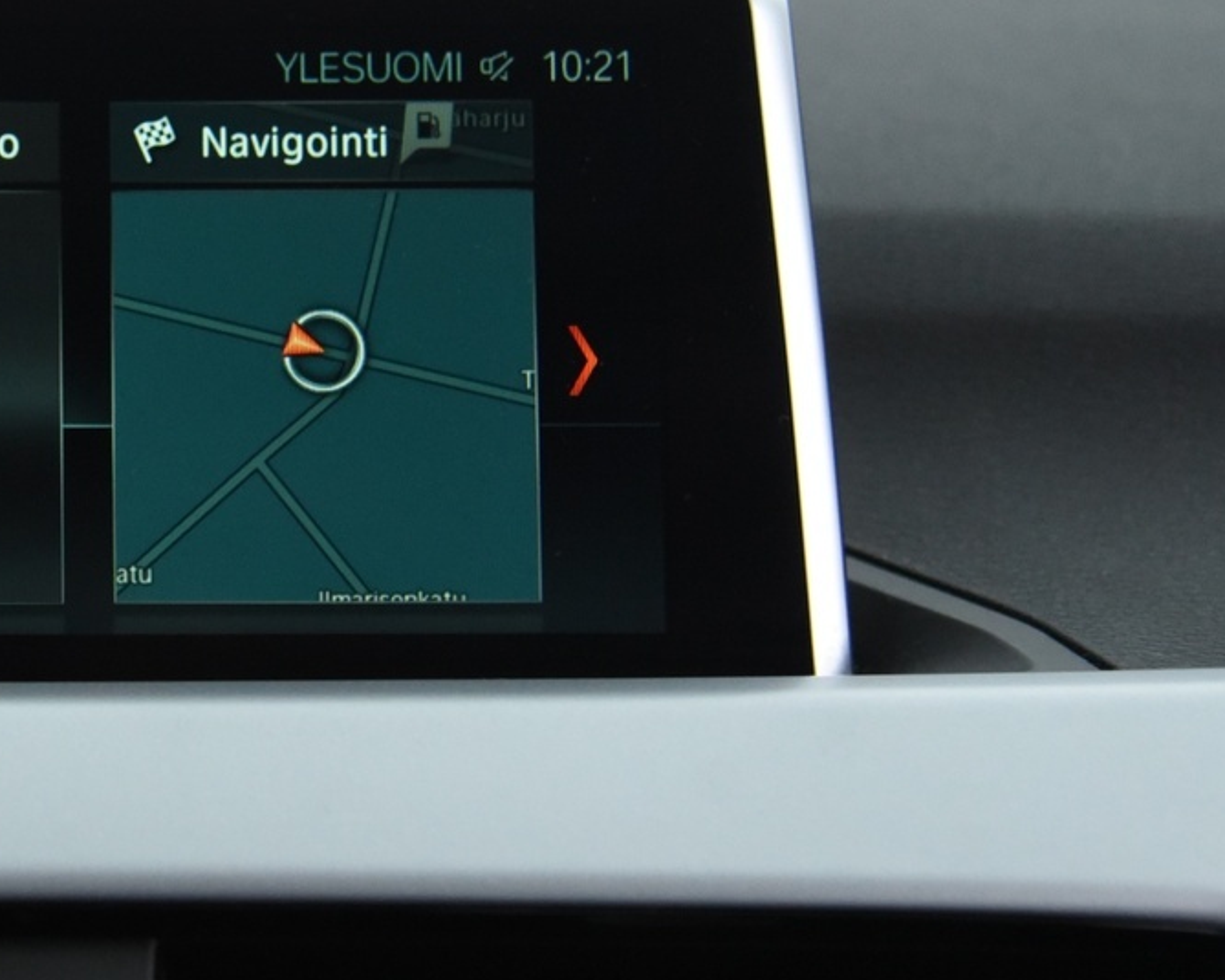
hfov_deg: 17.0
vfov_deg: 14.1
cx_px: -157
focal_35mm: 109
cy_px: 399
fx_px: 3951
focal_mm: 48
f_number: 4
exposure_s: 1/50
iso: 4000
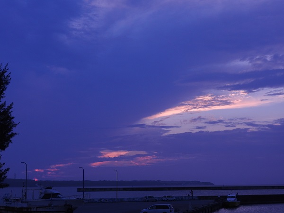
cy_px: 106
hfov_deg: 27.8
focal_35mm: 70
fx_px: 574
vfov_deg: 21.0
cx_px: 142
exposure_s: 1/160
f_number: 4.5
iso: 100
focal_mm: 12.5
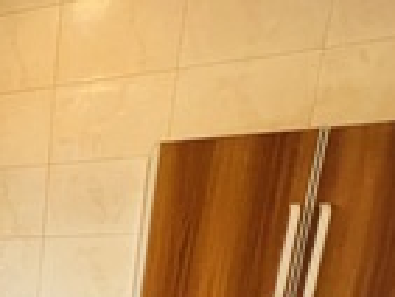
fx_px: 480
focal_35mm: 42
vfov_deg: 27.1
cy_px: 413
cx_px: -133
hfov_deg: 32.2
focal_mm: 1.57
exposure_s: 1/100
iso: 160
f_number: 1.8
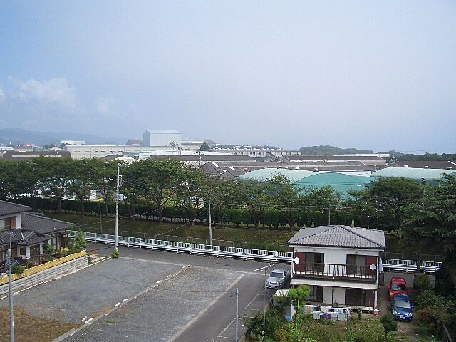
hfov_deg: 52.6
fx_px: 461
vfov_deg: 40.7
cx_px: 228
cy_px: 171
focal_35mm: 35
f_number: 4.3
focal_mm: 5.8
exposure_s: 1/400
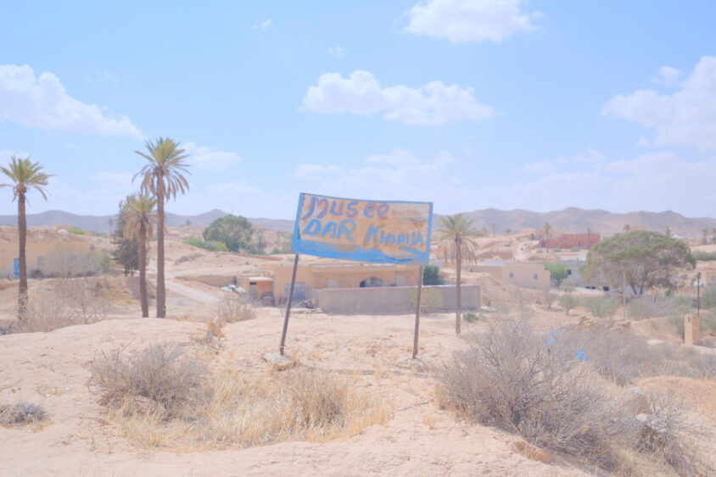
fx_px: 676
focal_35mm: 34
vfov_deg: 38.9
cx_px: 358
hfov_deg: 55.8
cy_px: 238
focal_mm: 22.9
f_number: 4
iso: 640
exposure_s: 1/2400
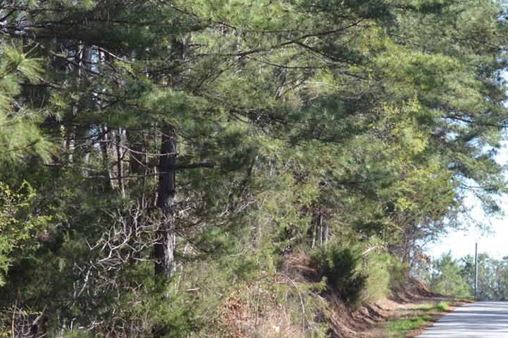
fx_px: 5427
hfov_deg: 5.4
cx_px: 344
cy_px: 362
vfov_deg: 3.6
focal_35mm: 385
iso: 360
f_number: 5.6
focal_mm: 90
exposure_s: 1/500
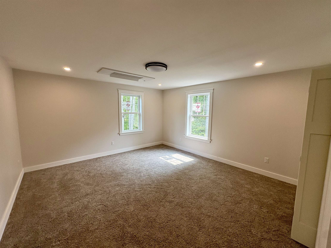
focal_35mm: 14
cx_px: 166
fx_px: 134
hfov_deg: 102.1
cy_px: 124
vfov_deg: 85.7
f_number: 2.2
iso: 64
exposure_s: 1/114
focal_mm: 2.22
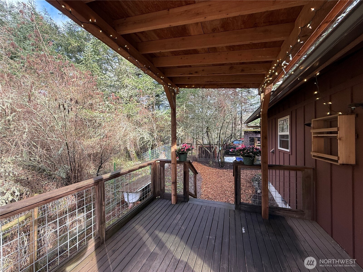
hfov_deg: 102.1
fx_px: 147
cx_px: 182
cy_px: 136
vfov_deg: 85.7
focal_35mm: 14
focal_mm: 2.22
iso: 50
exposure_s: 1/117
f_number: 2.2
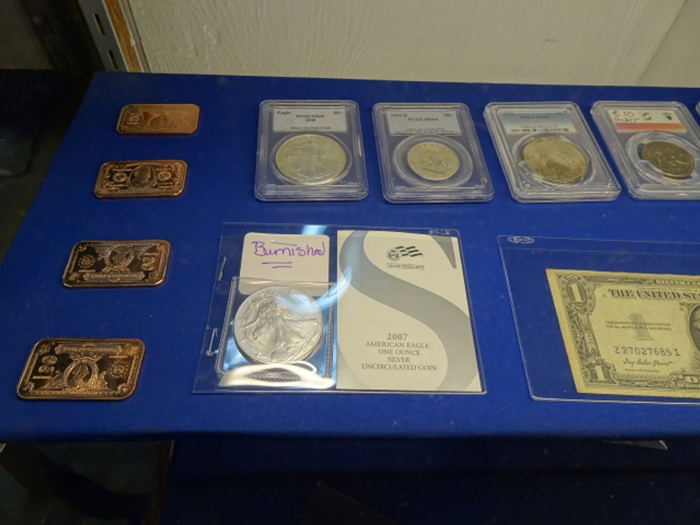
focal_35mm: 24
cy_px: 262
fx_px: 485
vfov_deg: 56.8
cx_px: 350
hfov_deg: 71.6
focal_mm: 4.1
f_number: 3.5
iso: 80
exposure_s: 1/50
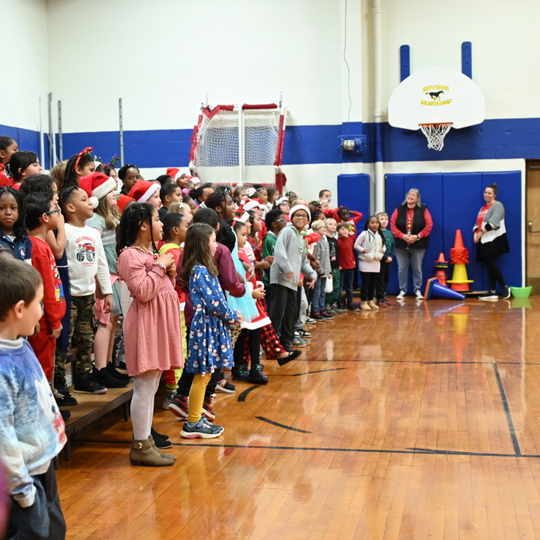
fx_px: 1024
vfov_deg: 29.6
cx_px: 202
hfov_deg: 29.4
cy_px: 271
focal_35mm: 58
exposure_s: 1/125
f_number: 4
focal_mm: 45
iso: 3200
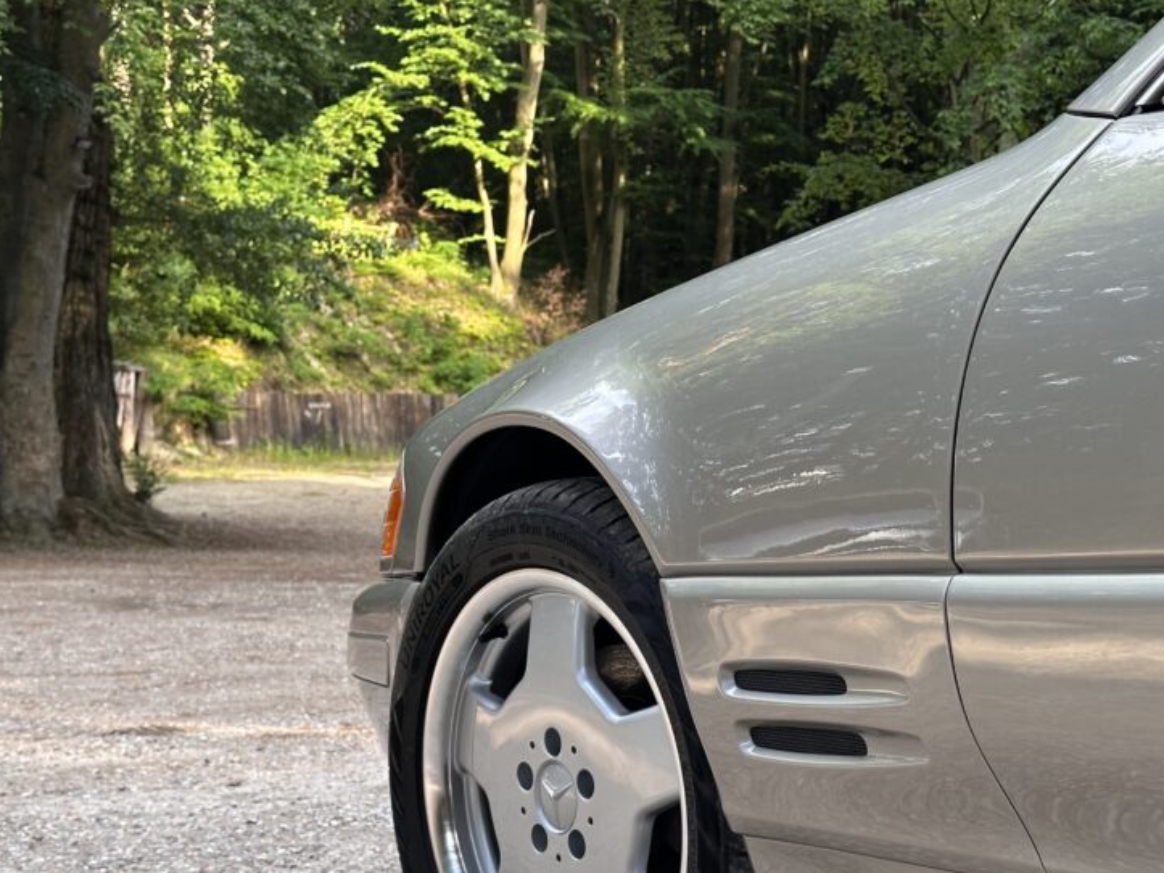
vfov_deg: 21.5
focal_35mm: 68
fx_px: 2286
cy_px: 585
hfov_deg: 28.5
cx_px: 673
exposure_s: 1/198
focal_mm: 6.86
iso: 64
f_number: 1.78
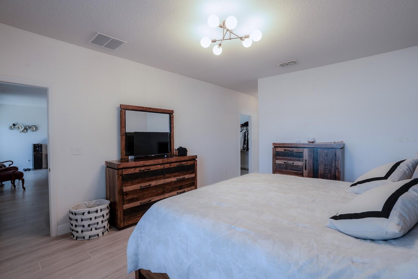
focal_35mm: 16
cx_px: 209
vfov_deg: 73.8
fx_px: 186
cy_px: 140
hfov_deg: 96.7
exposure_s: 1/100
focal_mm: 16
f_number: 8
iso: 100
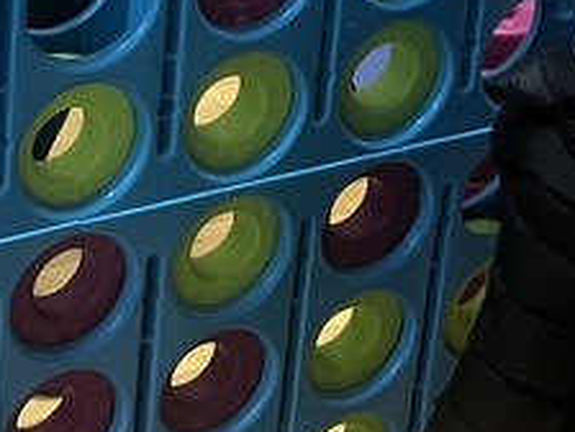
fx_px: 1977
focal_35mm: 119
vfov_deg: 12.1
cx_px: -8
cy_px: -113
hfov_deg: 16.2
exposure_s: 1/60
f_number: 1.6
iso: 320
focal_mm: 5.1
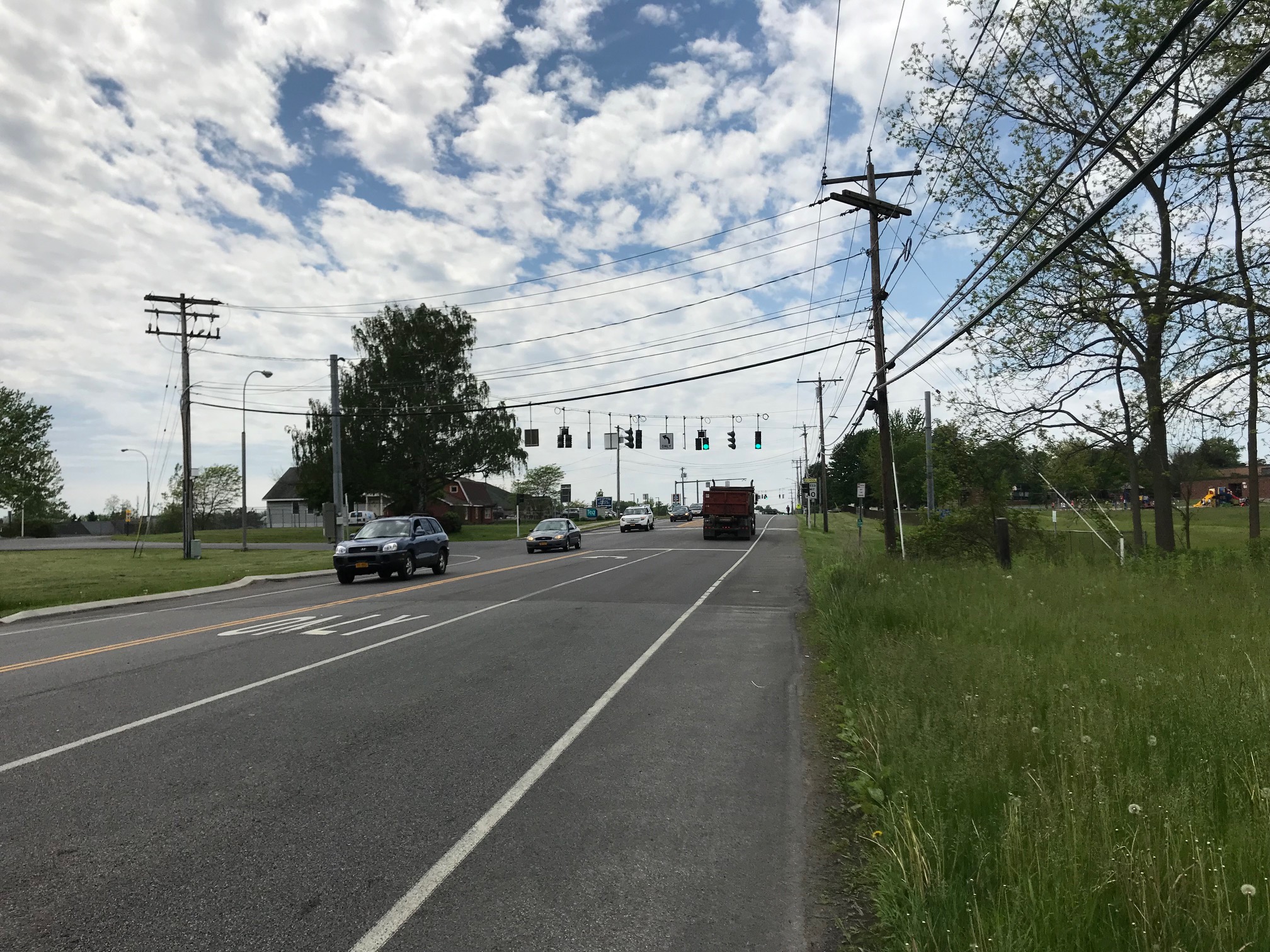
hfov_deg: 63.4
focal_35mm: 28
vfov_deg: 49.7
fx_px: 1027
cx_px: 635
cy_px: 476
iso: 20
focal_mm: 3.99
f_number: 1.8
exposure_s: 1/5051
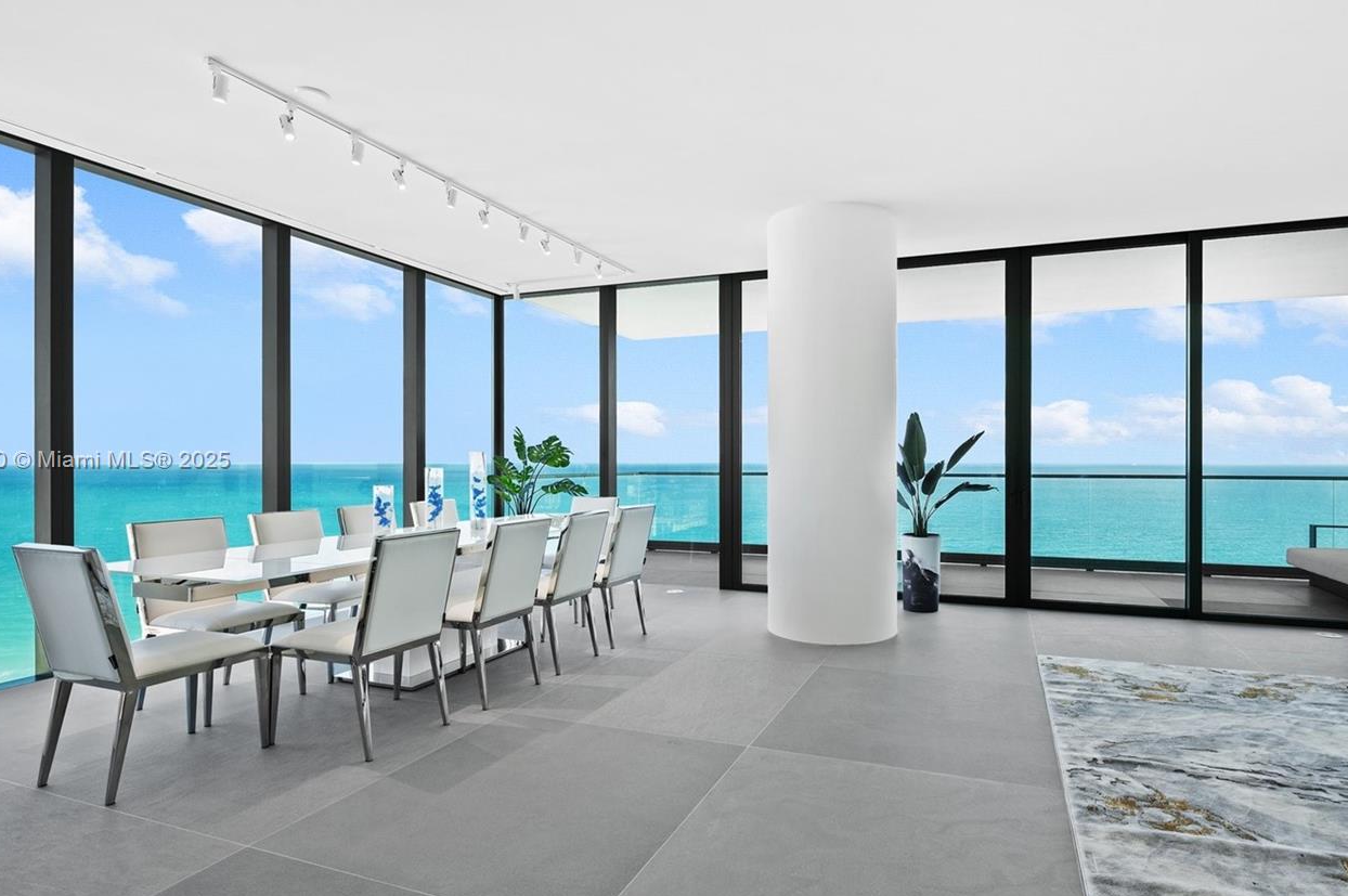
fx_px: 673
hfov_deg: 89.7
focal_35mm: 18
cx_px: 750
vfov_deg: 67.3
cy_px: 462
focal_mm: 14
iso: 200
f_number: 8
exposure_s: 1/15
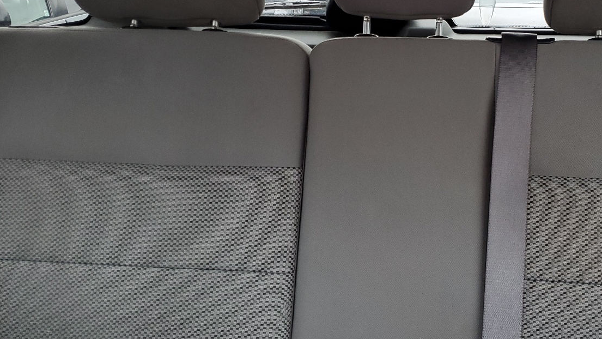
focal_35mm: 41
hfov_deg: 48.5
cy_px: 101
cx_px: 405
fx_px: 655
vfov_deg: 28.7
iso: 86
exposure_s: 1/60.2
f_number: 1.5
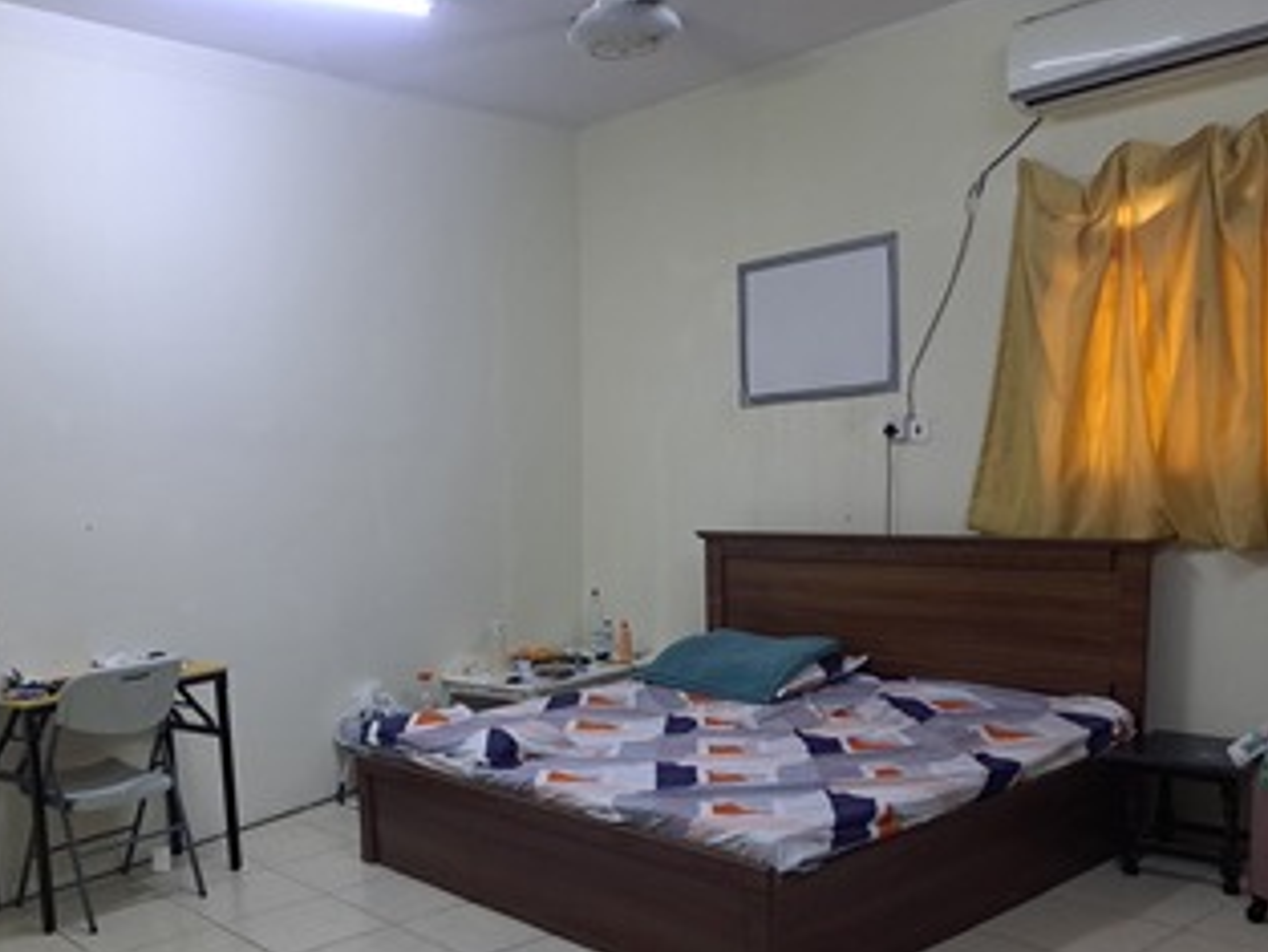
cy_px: 642
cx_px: 415
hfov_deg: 51.6
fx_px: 1283
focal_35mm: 35
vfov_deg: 40.2
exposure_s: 1/50
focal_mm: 5.23
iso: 250
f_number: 1.8
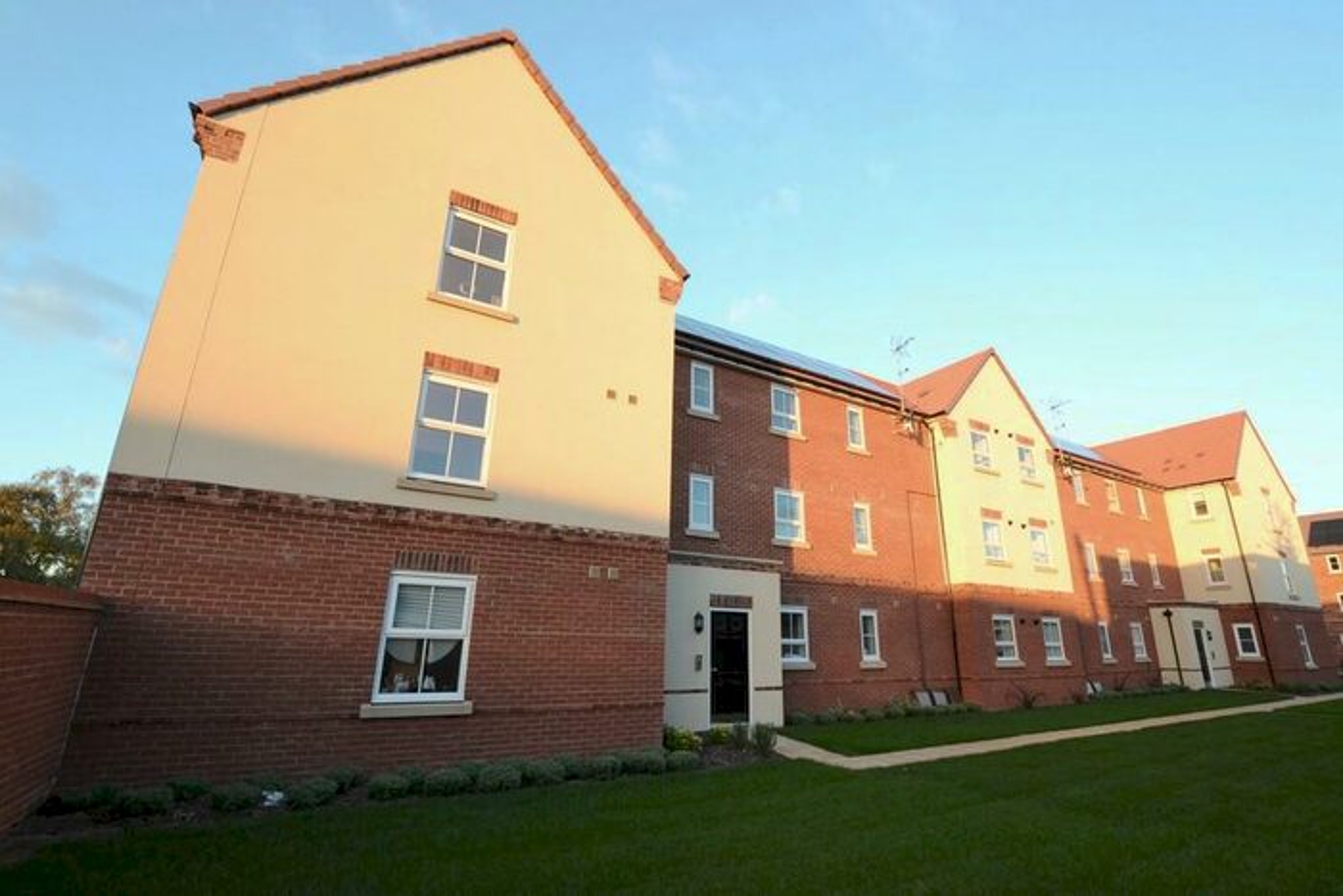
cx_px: 672
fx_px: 560
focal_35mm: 15
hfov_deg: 100.4
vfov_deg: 77.4
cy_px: 448
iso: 1600
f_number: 8
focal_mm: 10
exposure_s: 1/250
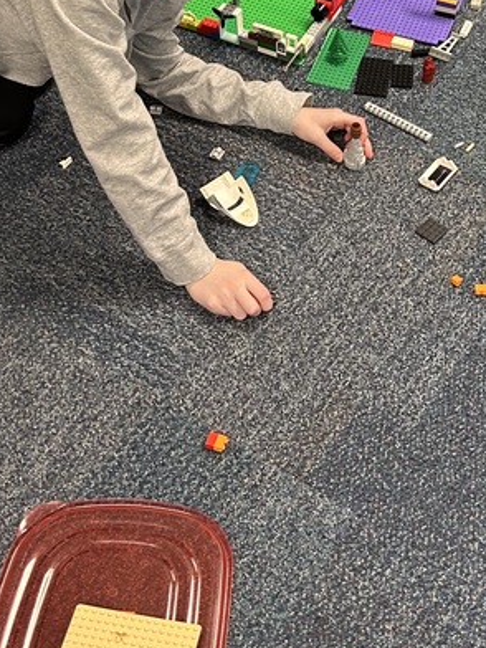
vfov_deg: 27.7
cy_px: 83
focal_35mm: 68
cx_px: 392
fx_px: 1273
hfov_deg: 21.3
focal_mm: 5.7
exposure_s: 1/85
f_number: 1.5
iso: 125
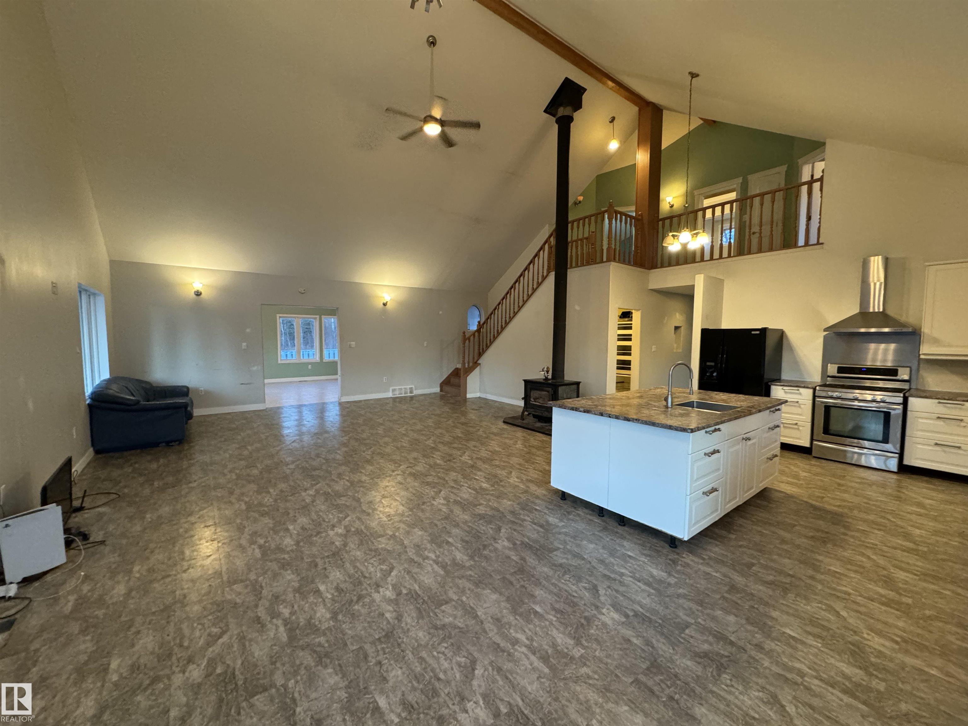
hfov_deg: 102.1
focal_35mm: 14
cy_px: 363
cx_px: 484
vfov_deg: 85.7
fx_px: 391
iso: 500
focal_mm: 2.22
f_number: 2.2
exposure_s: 1/60
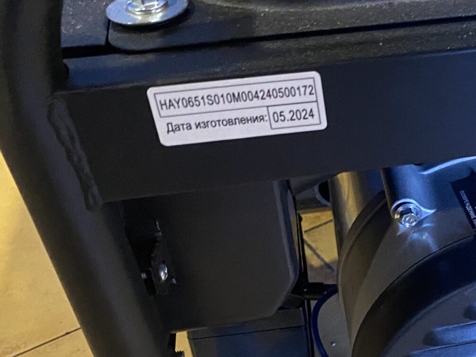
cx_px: 495
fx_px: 908
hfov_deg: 27.4
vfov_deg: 21.9
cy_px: 293
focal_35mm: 66
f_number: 1.8
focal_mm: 4.25
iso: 640
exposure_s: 1/40
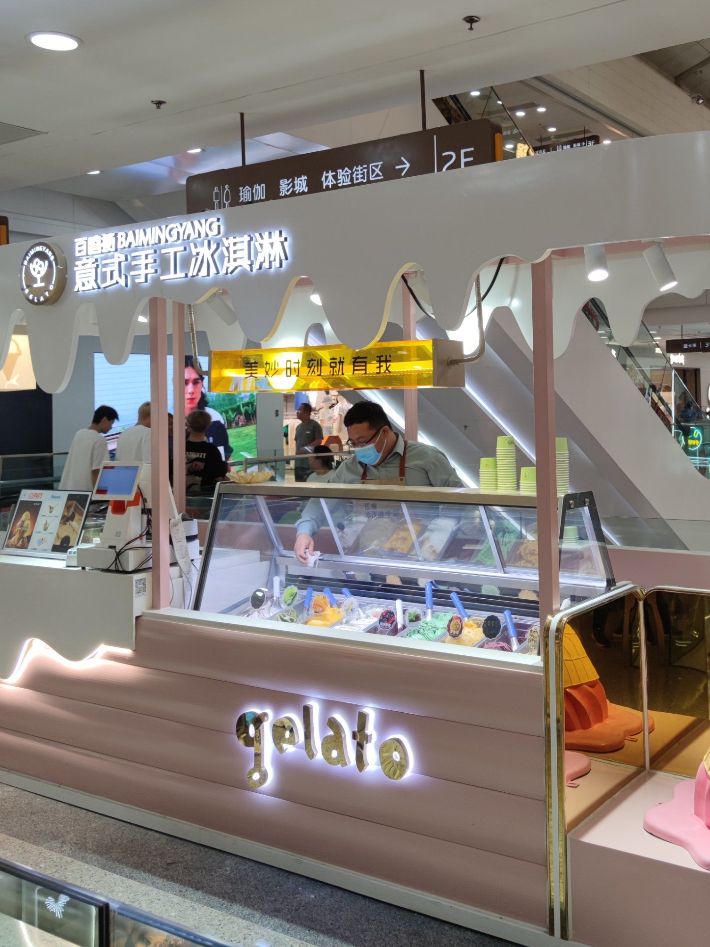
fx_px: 930
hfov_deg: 41.2
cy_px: 352
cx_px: 476
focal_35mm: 34
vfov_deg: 53.3
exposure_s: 1/100
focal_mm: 6.72
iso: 50
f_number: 1.69
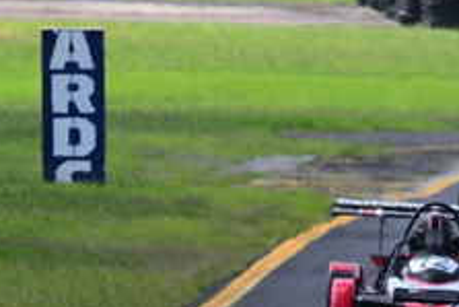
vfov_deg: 0.6
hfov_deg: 0.9
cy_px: 326
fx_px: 28105
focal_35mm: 2203
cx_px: 494
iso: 800
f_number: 13
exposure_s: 1/640
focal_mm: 410
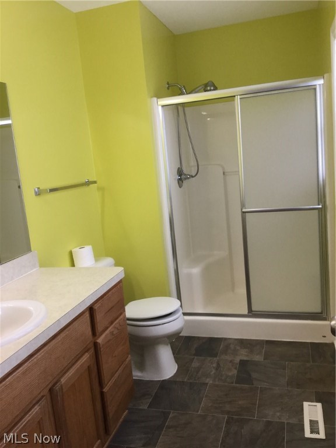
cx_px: 168
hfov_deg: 45.4
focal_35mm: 31
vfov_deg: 58.4
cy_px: 224
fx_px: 401
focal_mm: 3.3
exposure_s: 1/30
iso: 50
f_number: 2.4
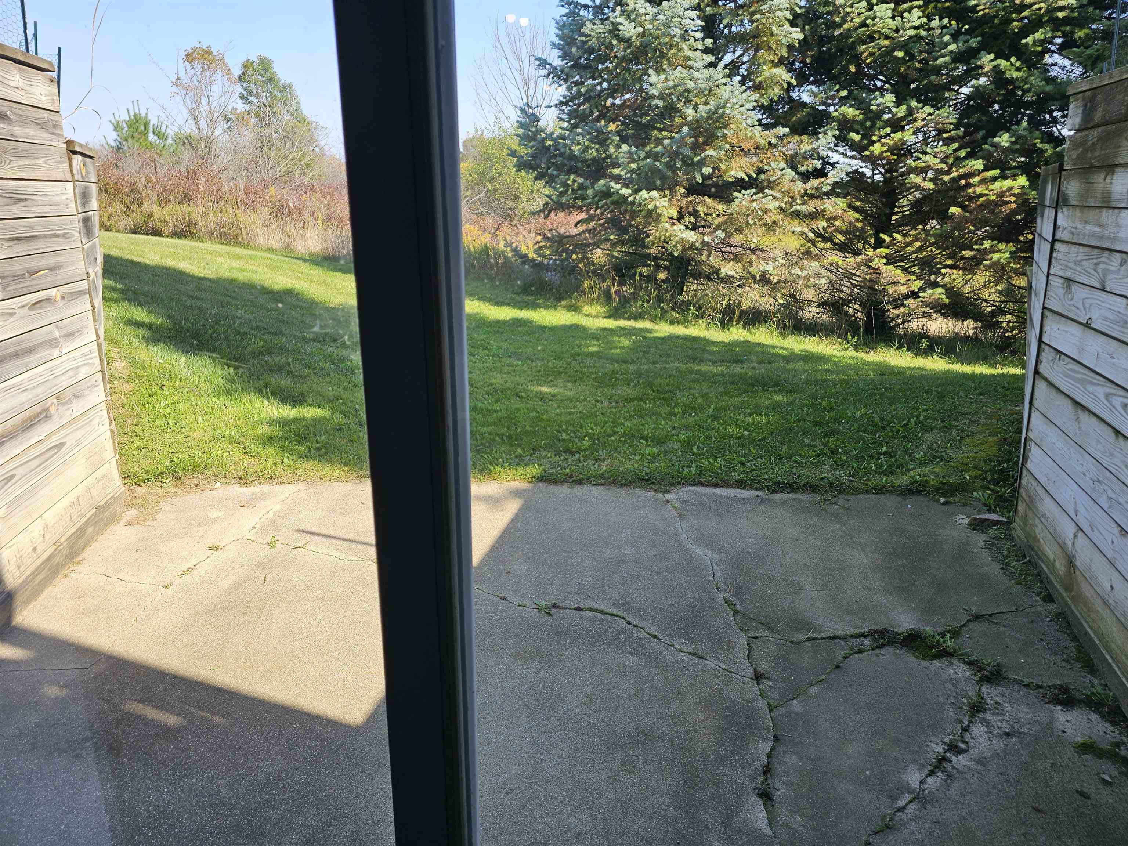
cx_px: 564
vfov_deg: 58.9
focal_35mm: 23
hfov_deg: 73.9
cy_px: 423
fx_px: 749
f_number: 1.7
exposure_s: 1/157
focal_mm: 6.3
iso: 10
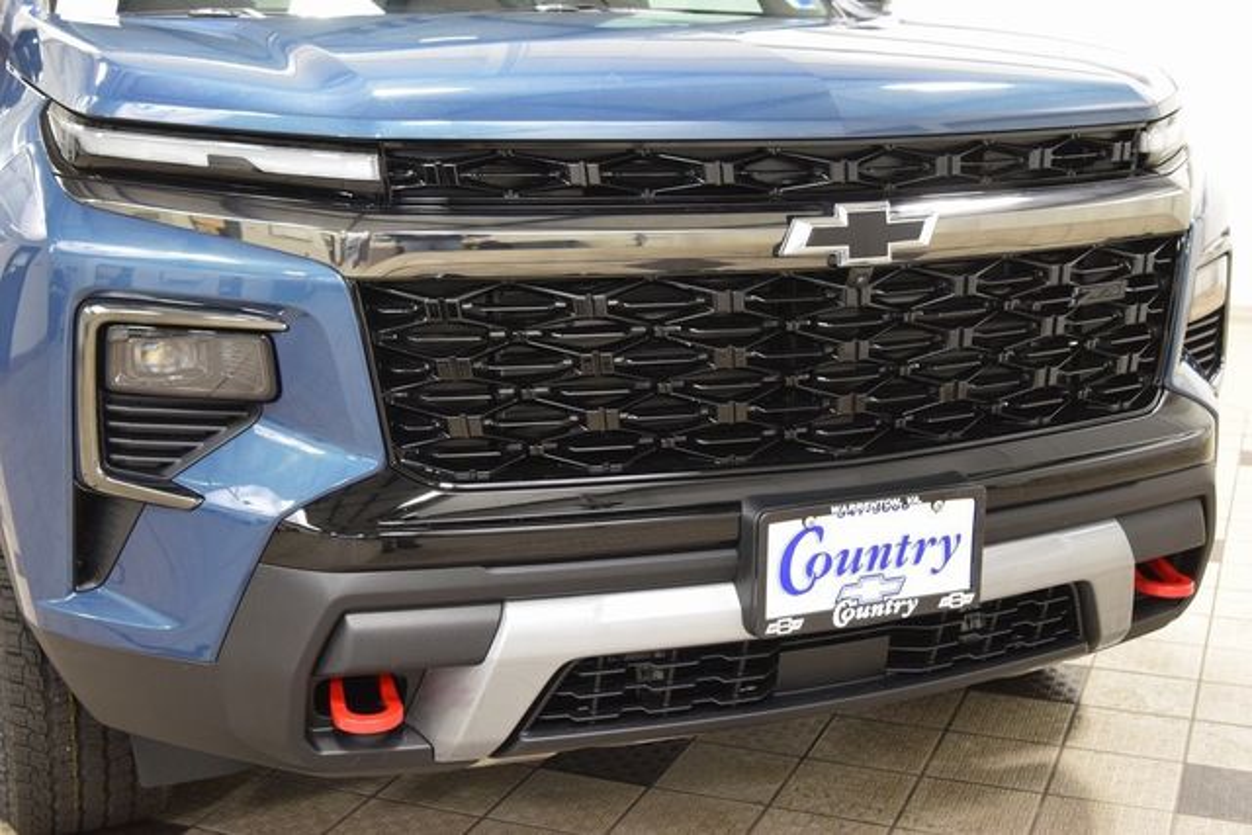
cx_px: 626
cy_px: 418
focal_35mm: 48
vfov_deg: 28.1
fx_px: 1670
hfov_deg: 41.1
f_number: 6.3
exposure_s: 1/15
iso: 1600
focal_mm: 32
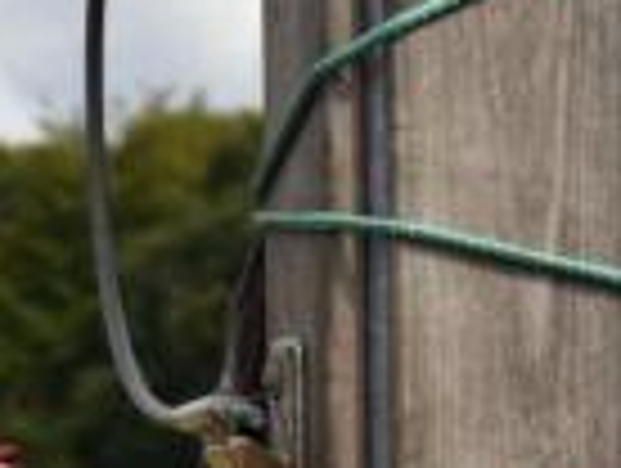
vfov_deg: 4.1
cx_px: -36
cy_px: -162
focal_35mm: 366
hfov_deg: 5.4
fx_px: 6577
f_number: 7.1
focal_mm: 70
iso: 400
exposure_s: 1/2000
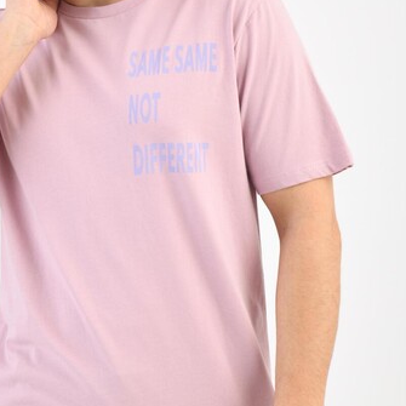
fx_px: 1513
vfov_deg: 15.3
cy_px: 171
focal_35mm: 114
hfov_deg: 15.2
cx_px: 118
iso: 100
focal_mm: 60
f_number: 7.1
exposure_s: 1/160
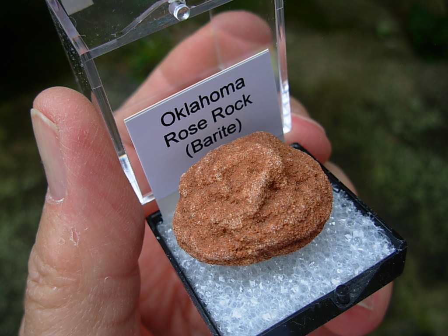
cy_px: 168
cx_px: 224
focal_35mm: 38
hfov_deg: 49.0
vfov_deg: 37.7
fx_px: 492
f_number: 2.9
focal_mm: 6.3
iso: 50
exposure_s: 1/384
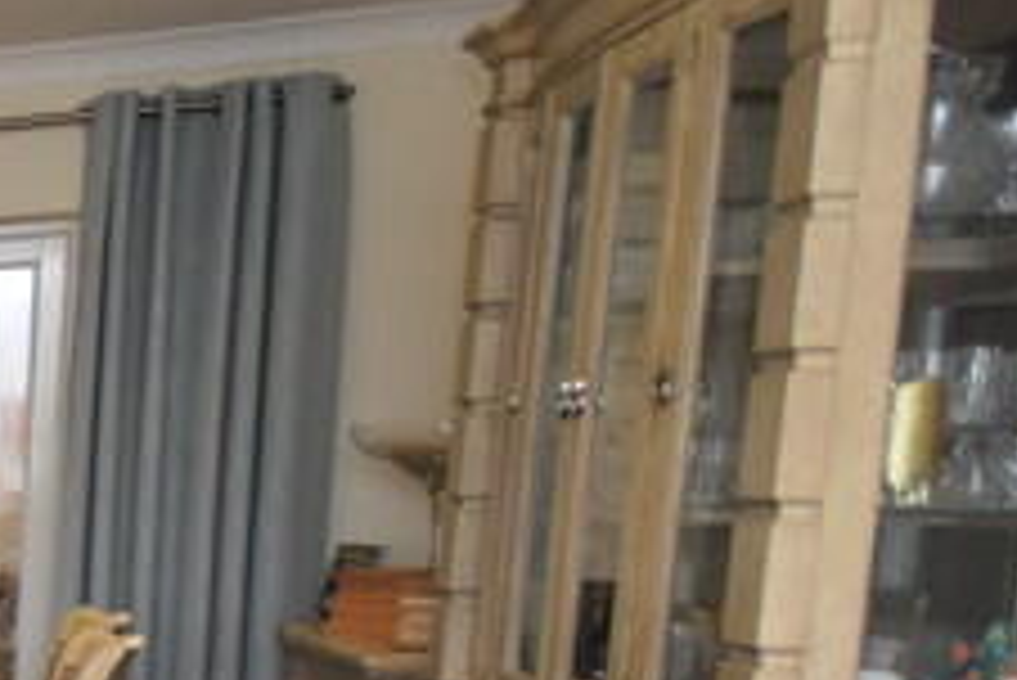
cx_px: -1192
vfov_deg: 19.3
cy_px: 732
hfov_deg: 17.2
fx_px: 1922
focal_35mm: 68
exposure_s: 1/125
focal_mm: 10
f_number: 4
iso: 800
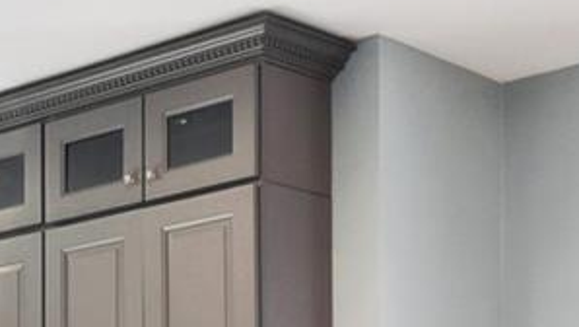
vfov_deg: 9.8
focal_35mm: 115
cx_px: -47
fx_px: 1767
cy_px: 643
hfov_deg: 18.0
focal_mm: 16
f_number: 5.6
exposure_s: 1/80
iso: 250
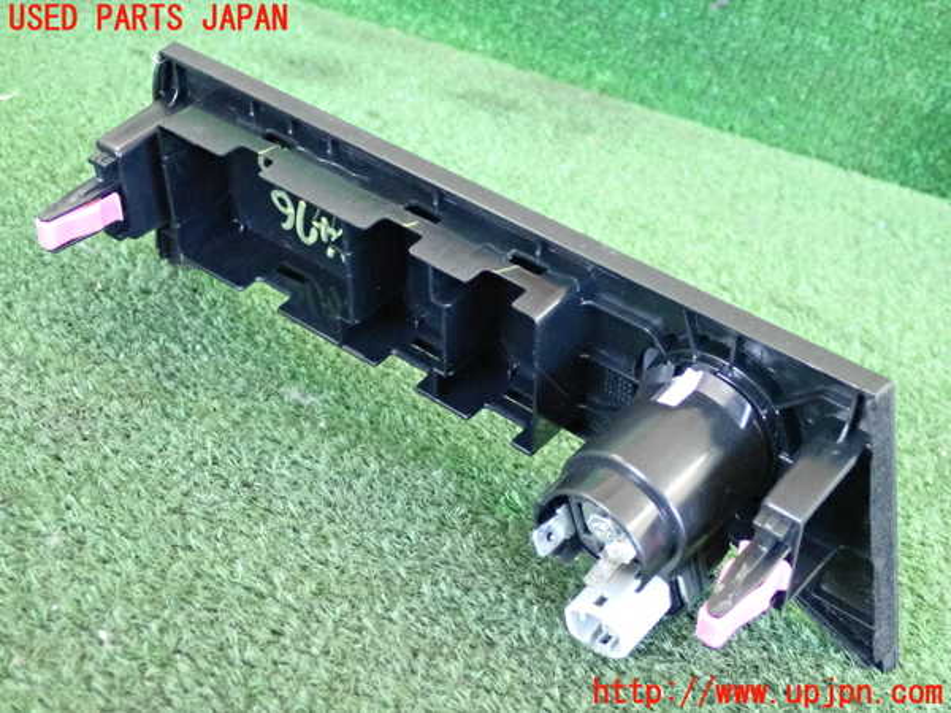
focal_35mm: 54
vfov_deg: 27.0
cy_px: 356
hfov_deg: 35.5
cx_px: 476
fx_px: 1484
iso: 3200
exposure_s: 1/125
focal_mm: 9.65
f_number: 3.3
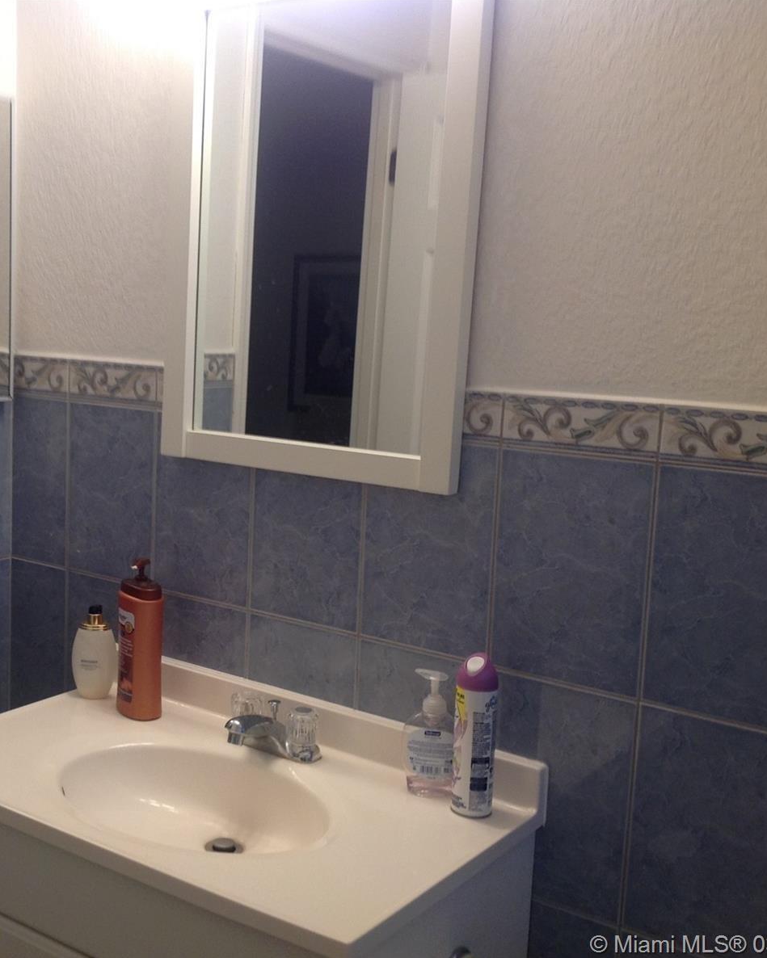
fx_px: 1305
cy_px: 479
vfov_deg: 40.3
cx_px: 206
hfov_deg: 32.2
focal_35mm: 46
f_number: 2.4
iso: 50
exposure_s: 1/30
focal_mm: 4.28
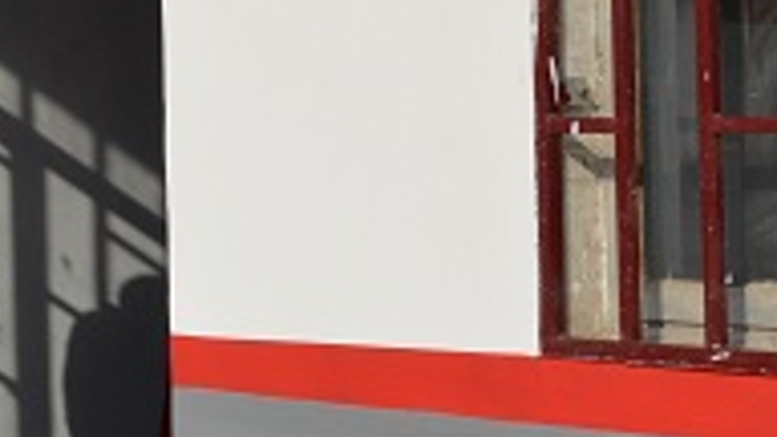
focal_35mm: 147
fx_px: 3029
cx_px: -198
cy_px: -18
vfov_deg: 8.2
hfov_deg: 14.1
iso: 500
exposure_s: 1/640
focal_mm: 30
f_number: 13
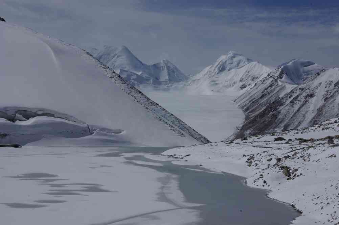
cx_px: 170
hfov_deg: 28.1
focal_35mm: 72
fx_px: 677
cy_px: 112
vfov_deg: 18.9
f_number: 19
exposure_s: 1/180
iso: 100
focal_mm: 47.5
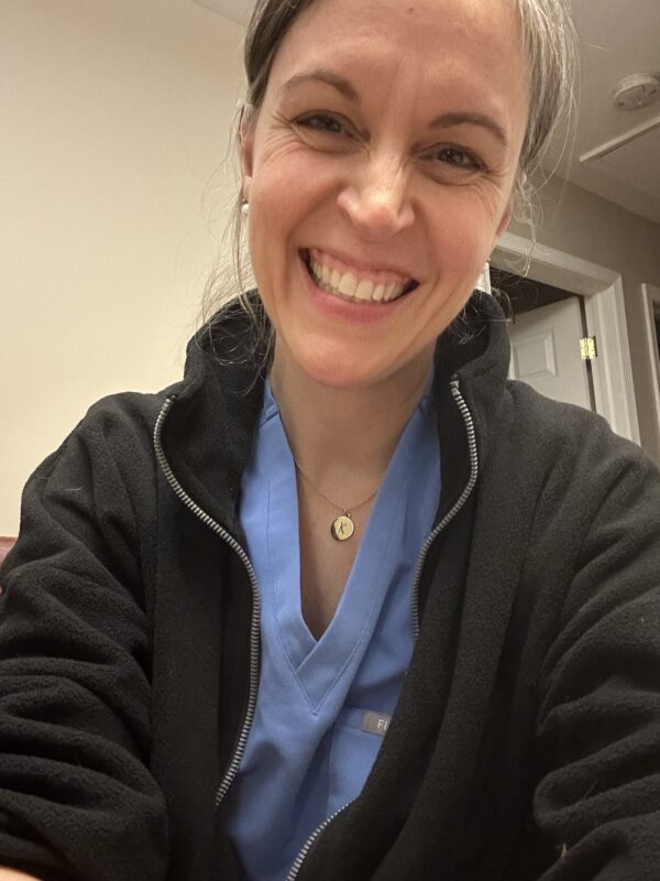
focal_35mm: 30
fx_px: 763
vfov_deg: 60.0
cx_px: 330
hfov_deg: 46.8
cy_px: 440
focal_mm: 2.69
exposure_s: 1/17
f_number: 1.9
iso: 640
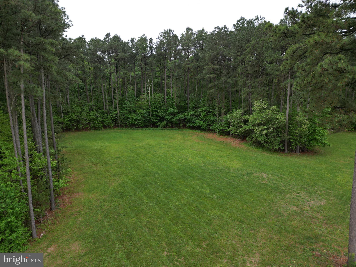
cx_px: 178
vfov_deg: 56.8
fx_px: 247
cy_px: 134
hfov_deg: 71.6
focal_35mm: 24
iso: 130
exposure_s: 1/1250
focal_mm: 6.72
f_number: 1.7
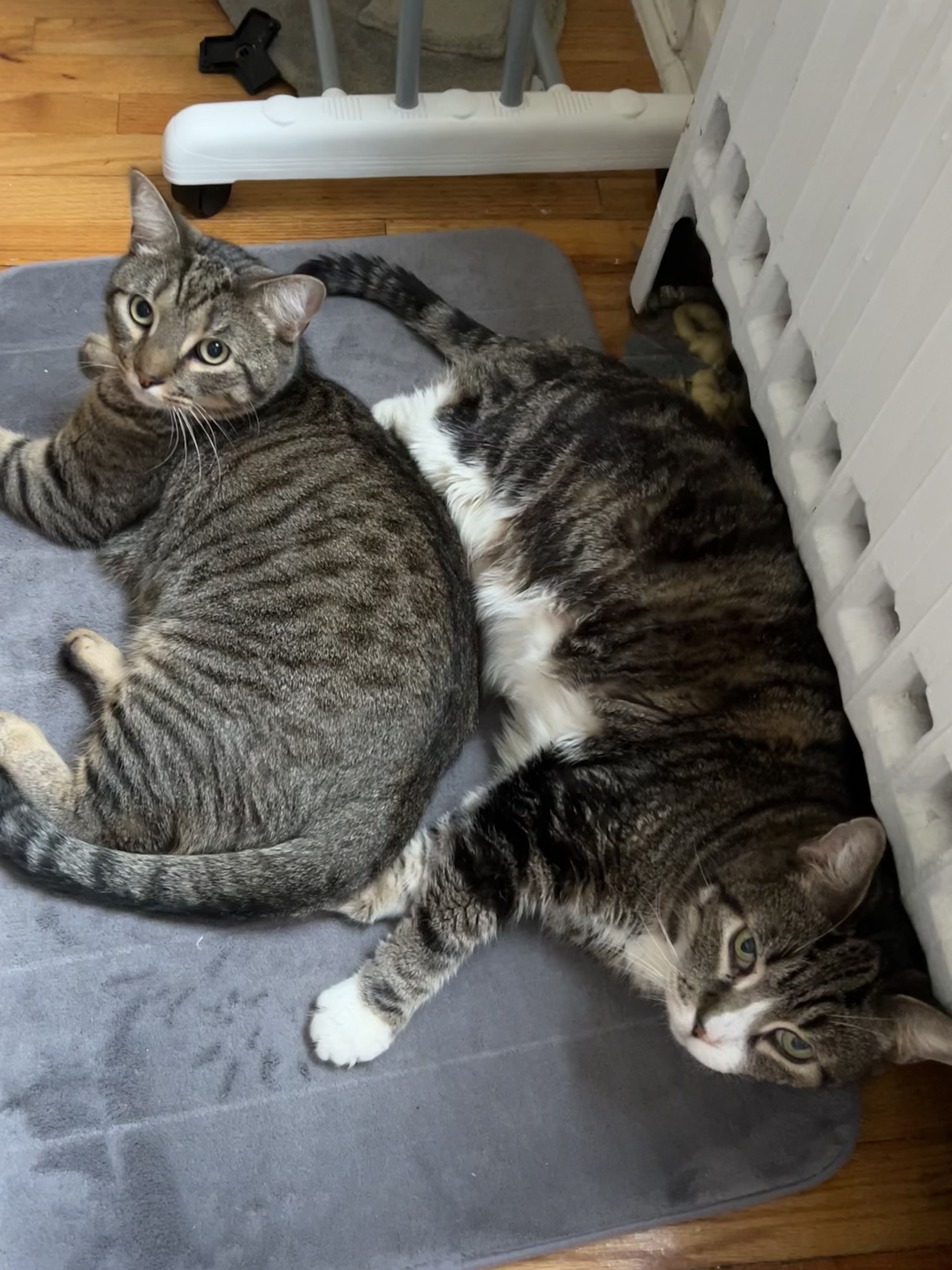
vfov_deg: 61.6
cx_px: 466
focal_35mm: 29
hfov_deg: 48.2
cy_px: 685
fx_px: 1063
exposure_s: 1/40
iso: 640
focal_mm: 5.7
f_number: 1.5
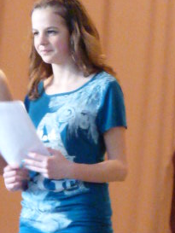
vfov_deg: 4.5
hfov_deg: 3.4
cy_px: 201
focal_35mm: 436
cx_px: -27
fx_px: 2937
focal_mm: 18.7
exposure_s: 1/8
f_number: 3.6
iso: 800
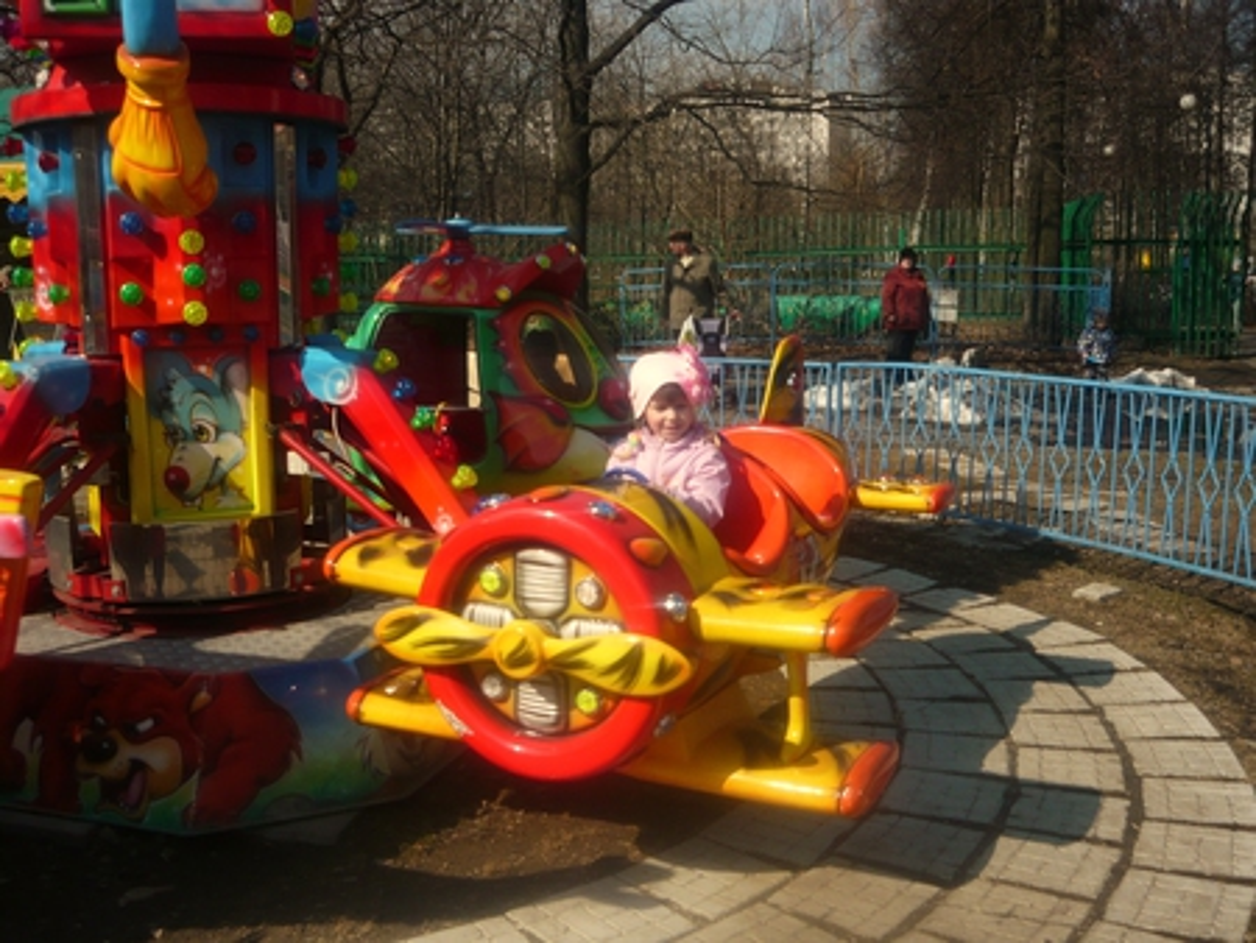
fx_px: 1307
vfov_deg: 39.7
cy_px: 472
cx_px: 628
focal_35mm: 36
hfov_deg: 51.3
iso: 100
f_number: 8
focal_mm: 6
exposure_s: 1/200
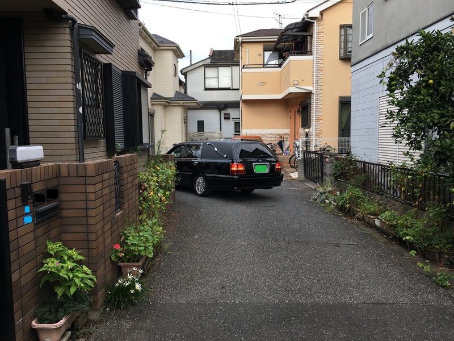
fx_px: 380
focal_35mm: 29
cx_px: 227
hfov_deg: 61.7
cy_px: 170
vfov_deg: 48.2
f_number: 2.2
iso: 25
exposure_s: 1/337
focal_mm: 4.15
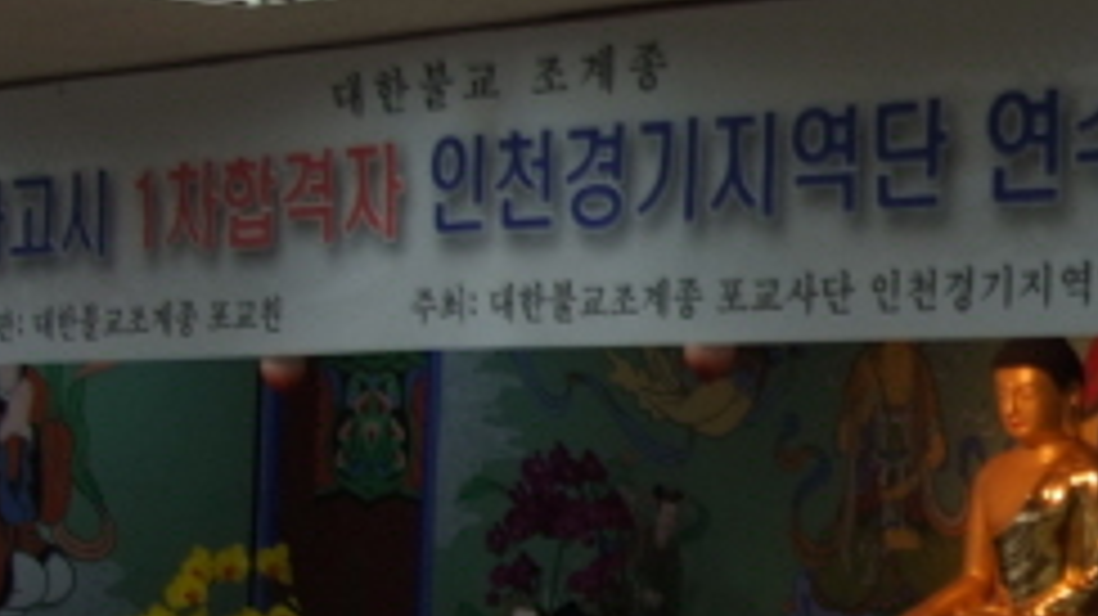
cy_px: 531
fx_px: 3638
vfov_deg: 9.7
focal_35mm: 125
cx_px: 1305
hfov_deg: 16.5
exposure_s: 1/45
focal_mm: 18
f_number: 3.5
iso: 100
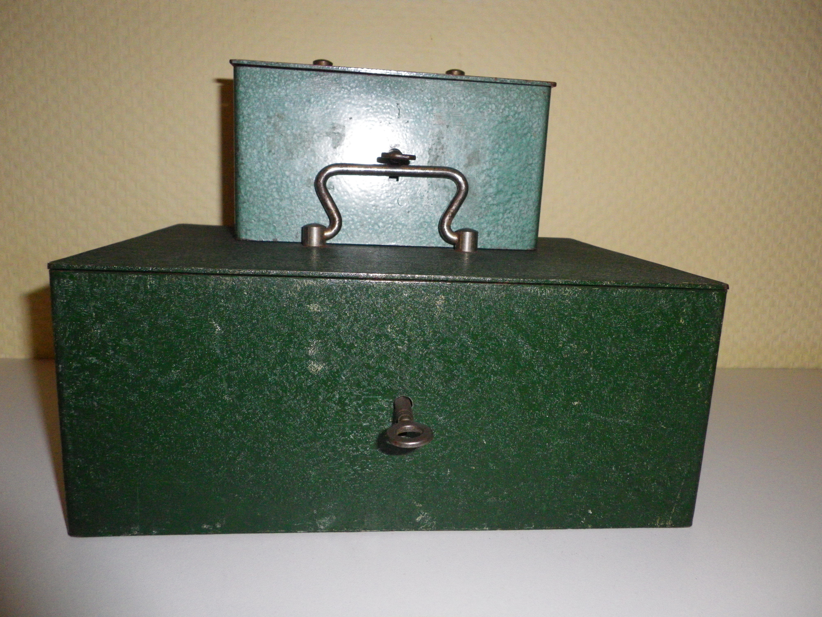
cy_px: 308
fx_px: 665
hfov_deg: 63.4
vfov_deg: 49.7
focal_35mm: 28
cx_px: 411
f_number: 7
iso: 400
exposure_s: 1/60
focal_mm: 4.9
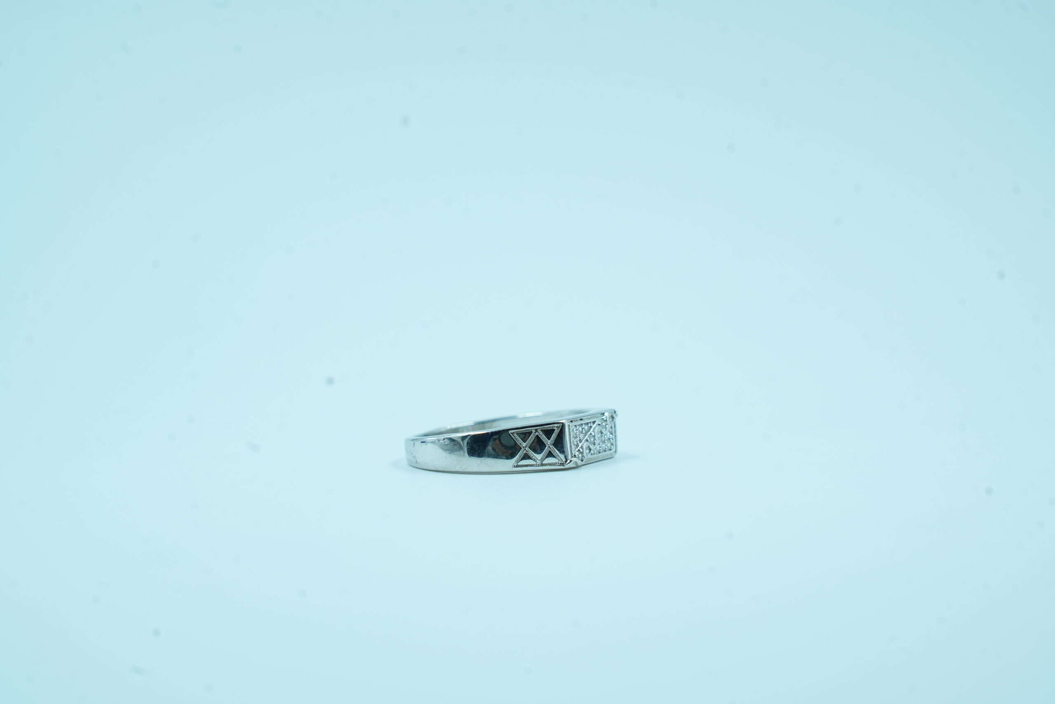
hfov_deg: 19.5
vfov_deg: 13.0
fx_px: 3077
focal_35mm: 105
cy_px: 352
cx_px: 528
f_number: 10
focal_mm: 105
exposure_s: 1/125
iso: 400
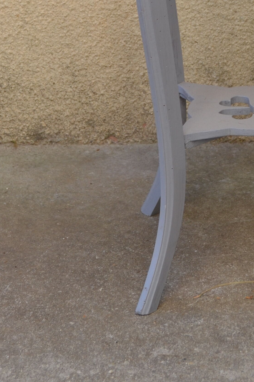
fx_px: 1274
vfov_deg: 16.5
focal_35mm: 120
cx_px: 236
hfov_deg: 11.3
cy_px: -37
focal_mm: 29
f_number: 5.6
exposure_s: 1/125
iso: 200
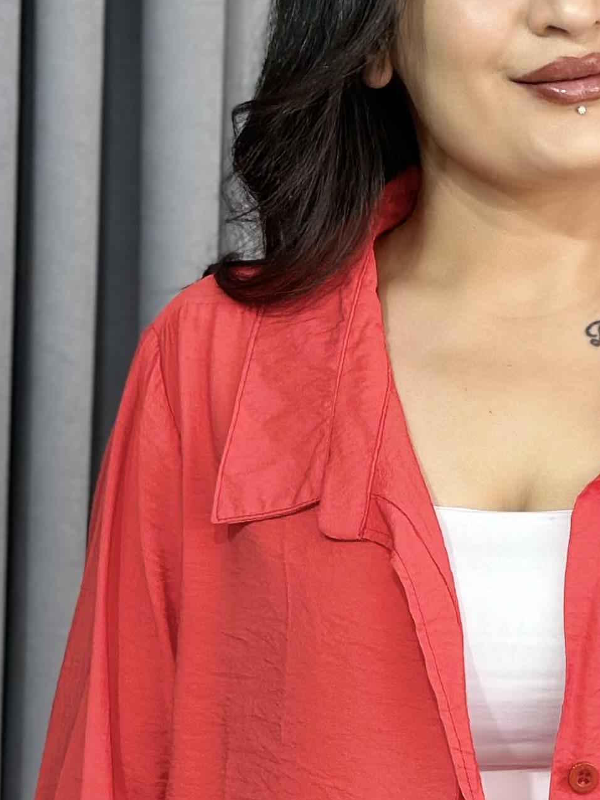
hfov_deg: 9.7
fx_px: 3512
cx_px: 482
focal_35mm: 152
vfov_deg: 13.0
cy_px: 562
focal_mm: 6.86
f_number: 1.78
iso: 80
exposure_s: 1/141
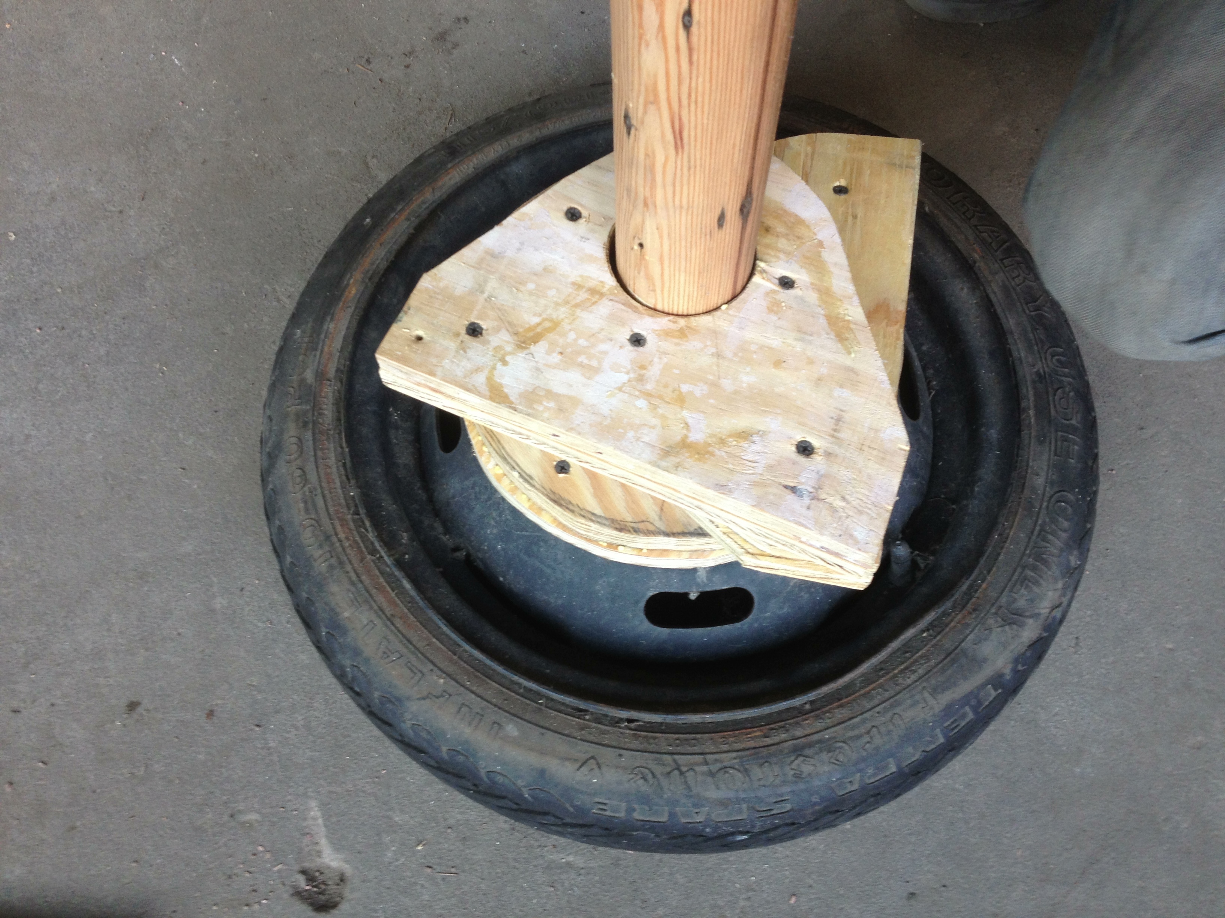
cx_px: 612
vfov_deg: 40.7
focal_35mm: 35
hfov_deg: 52.6
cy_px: 459
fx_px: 1239
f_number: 2.4
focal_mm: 4.28
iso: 64
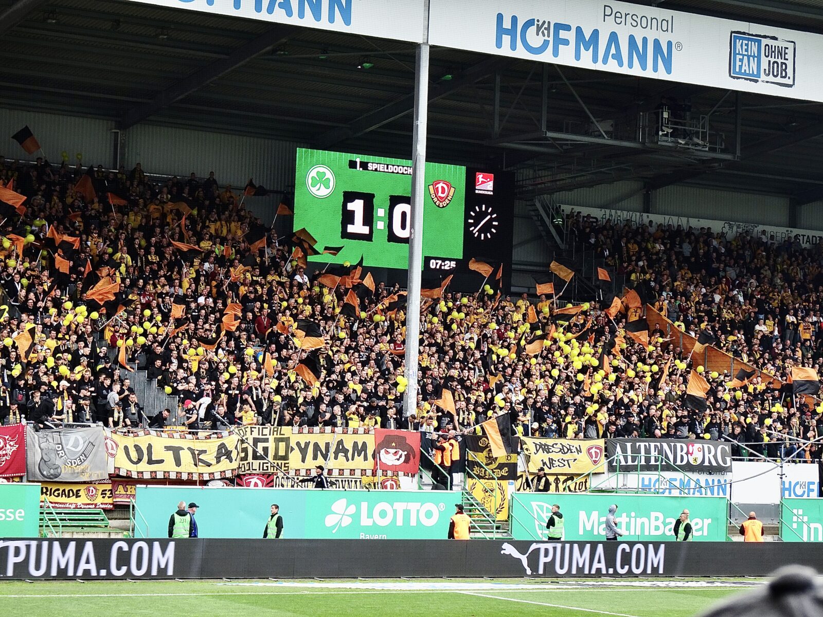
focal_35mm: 83
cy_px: 308
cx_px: 412
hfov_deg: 23.6
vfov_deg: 17.8
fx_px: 1973
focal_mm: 14.12
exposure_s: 1/100
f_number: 5
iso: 80
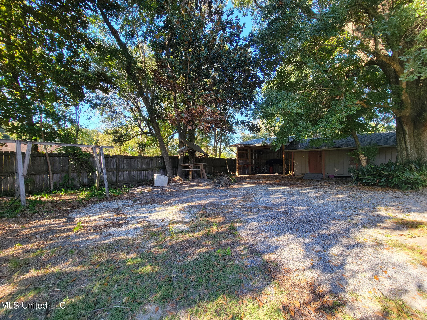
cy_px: 160
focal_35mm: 13
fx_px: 160
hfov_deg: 106.2
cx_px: 214
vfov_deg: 89.9
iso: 50
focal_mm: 2.2
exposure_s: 1/139
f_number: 2.2
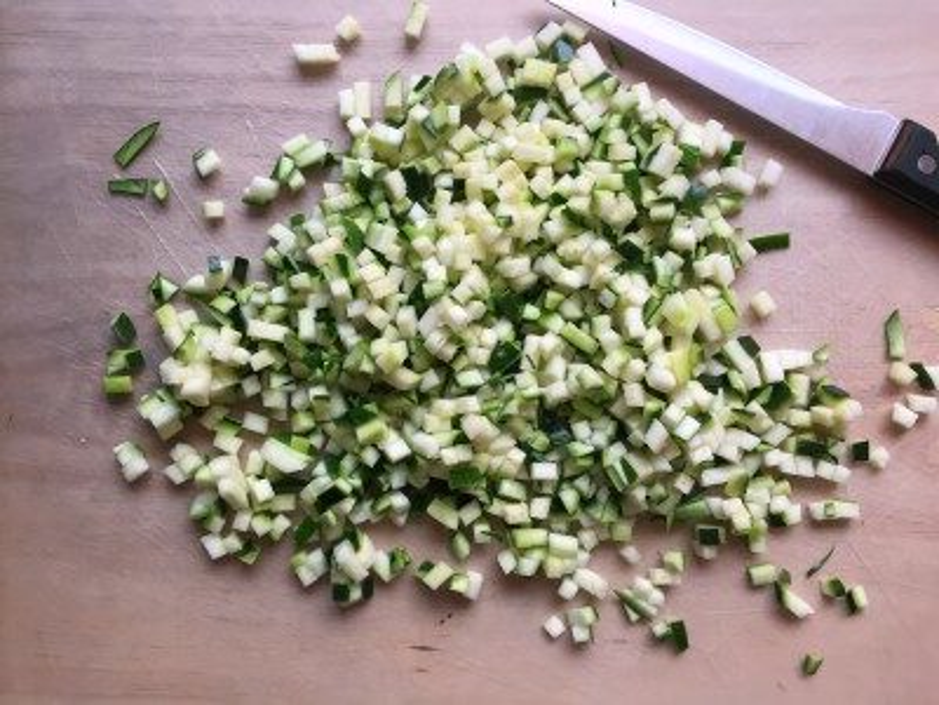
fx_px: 787
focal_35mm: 29
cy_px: 352
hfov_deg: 61.7
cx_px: 470
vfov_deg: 48.2
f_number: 2.2
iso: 40
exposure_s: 1/33
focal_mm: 4.15
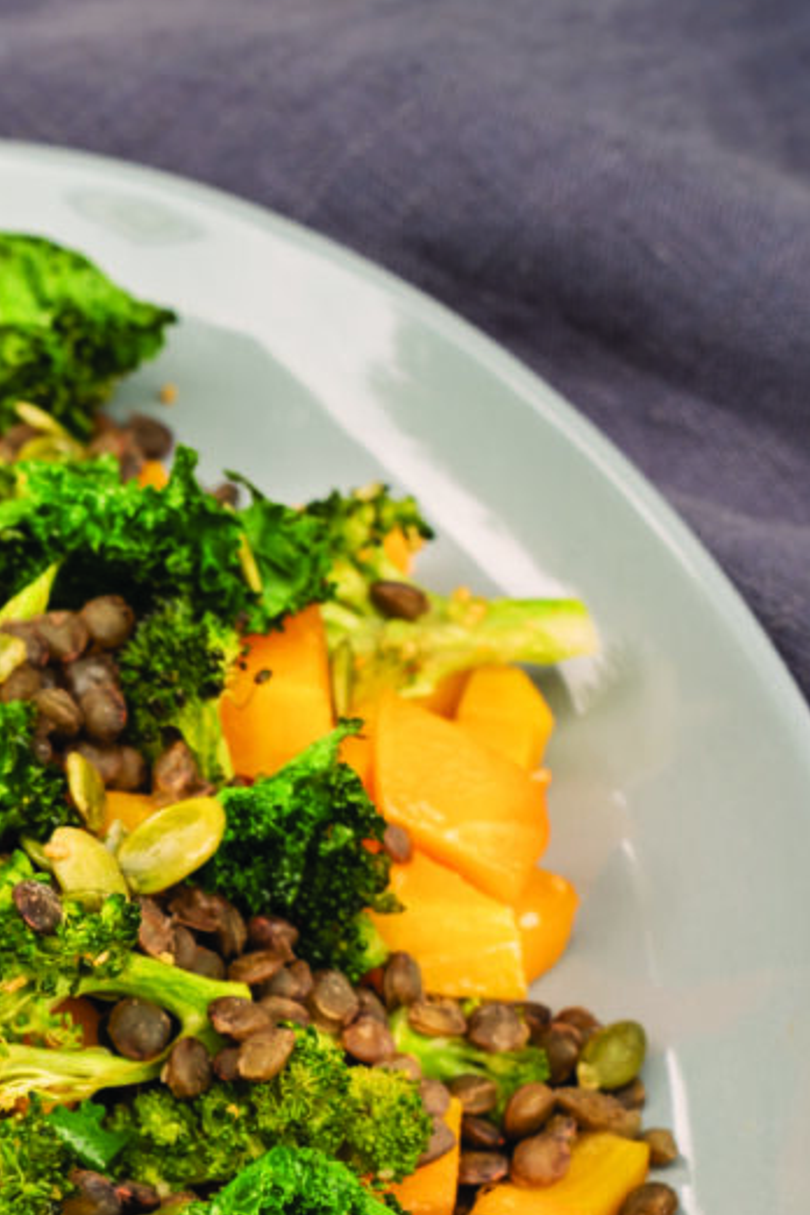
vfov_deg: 18.7
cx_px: -44
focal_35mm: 106
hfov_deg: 12.7
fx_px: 3577
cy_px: 1248
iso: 100
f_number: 10
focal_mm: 48
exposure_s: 1/25
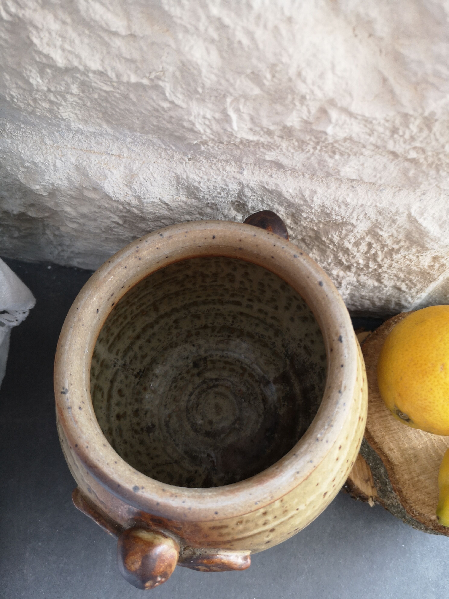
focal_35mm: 27
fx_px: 467
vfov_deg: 65.3
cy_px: 300
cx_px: 224
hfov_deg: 51.4
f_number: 1.8
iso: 100
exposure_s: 1/50
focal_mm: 3.95
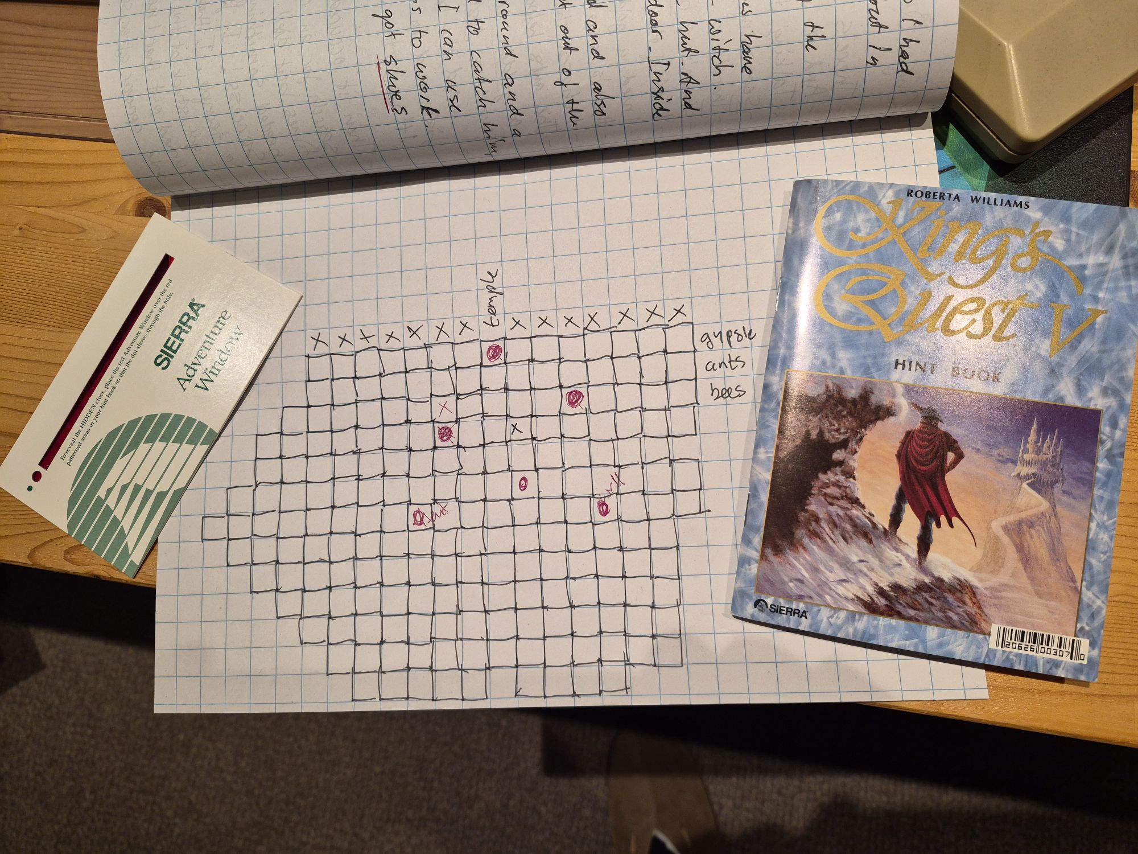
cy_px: 427
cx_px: 569
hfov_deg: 73.9
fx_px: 756
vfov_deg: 58.9
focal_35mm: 23
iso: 250
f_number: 1.8
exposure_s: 1/100
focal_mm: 5.4
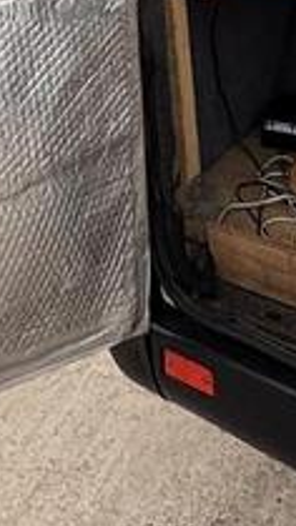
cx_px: 40
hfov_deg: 18.3
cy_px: -266
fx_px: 908
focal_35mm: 65
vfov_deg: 24.8
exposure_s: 1/518
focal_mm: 2.22
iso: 40
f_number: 2.2
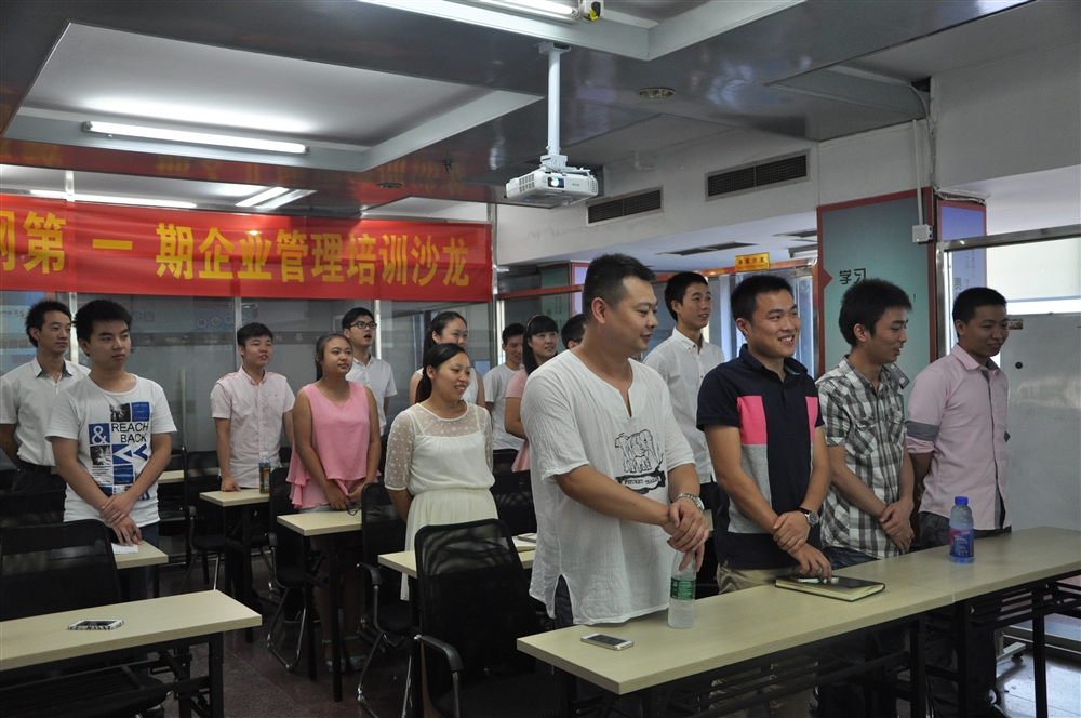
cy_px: 359
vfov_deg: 39.9
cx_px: 540
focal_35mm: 33
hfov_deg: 57.3
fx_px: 990
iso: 800
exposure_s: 1/80
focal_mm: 22
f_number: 4.5
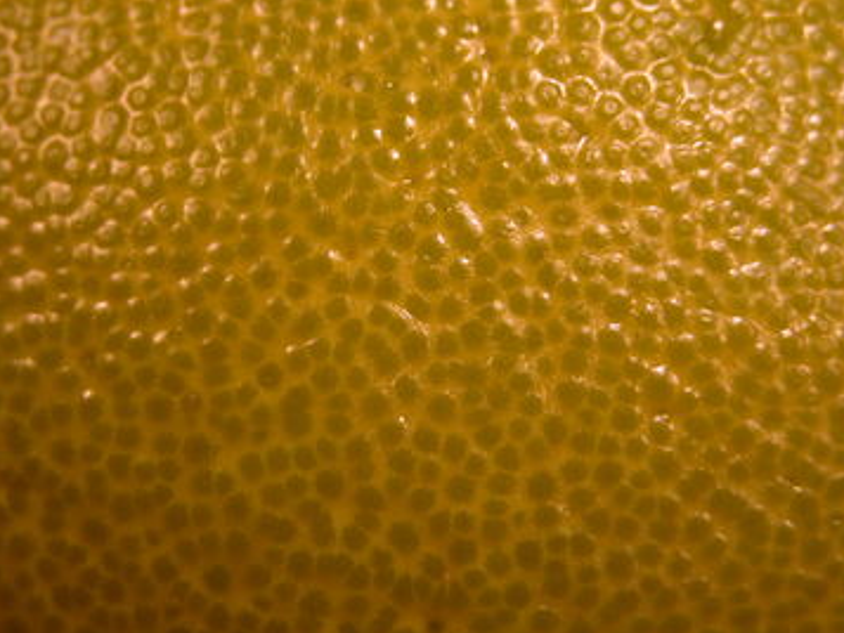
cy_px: 295
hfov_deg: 16.4
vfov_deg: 12.4
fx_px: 2927
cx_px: 374
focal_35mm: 120
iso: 100
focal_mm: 27.3
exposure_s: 1/102
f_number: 3.7
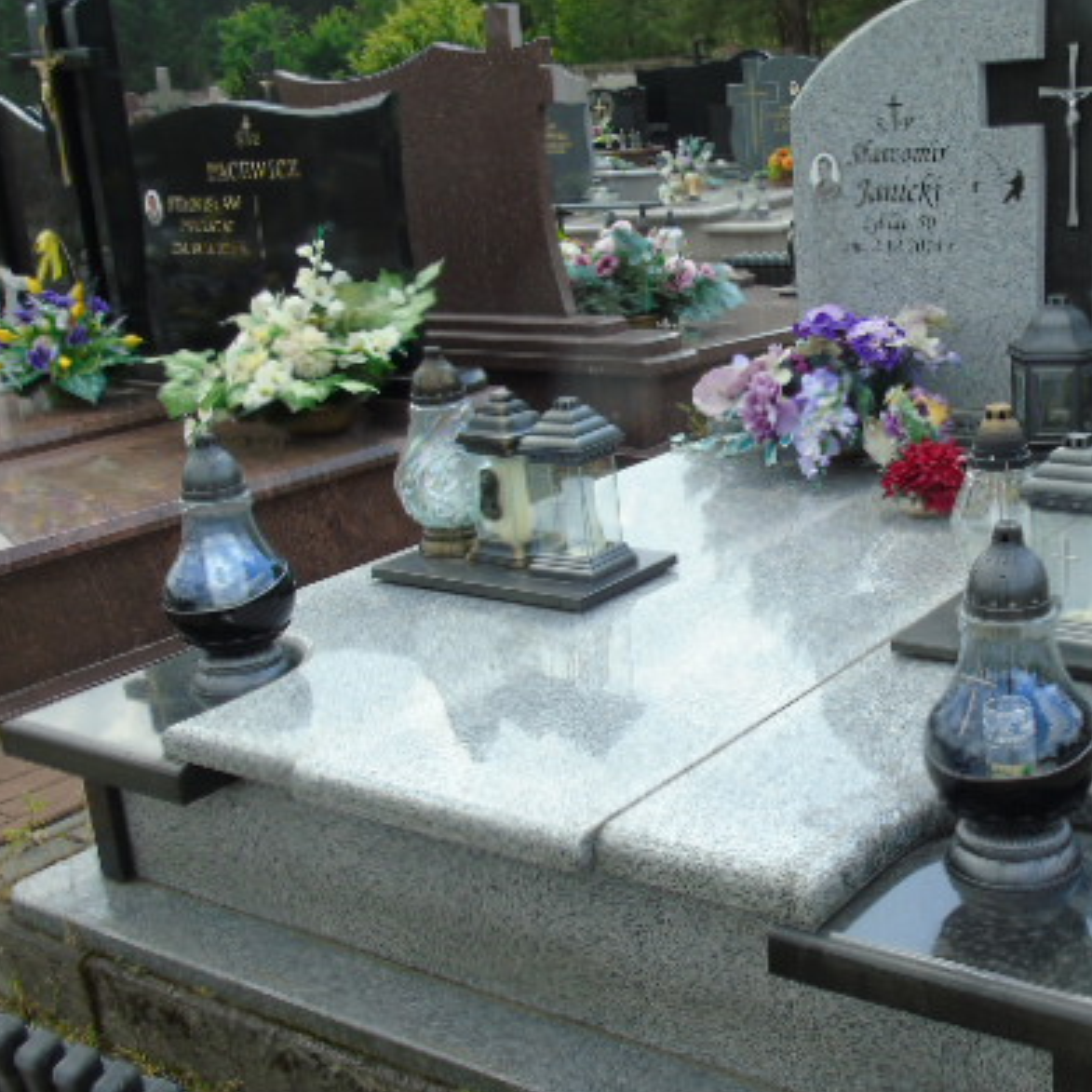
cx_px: 782
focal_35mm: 42
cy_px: 578
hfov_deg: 39.2
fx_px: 1499
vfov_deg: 40.0
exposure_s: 1/400
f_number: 3.6
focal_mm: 5.2
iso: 80
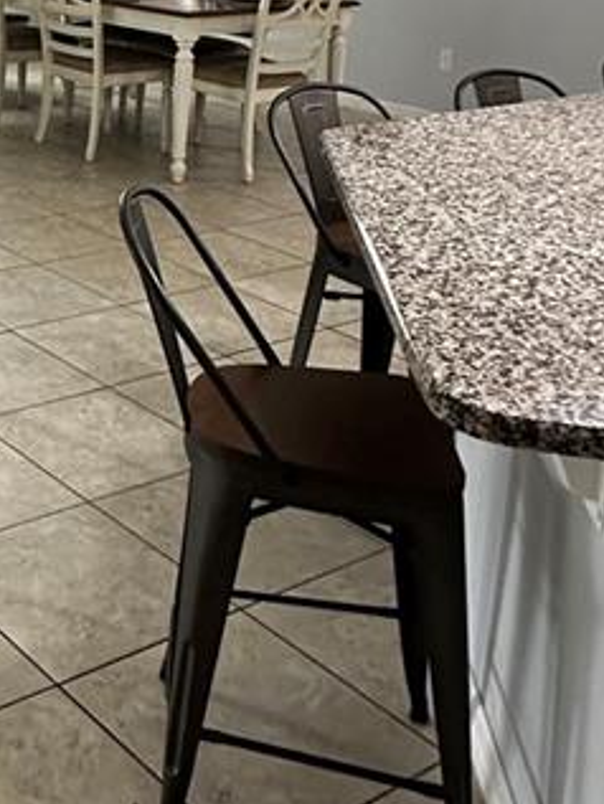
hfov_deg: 24.9
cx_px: -119
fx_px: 1232
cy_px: 36
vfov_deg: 33.6
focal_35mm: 53
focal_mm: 2.22
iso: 320
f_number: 2.2
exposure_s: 1/60
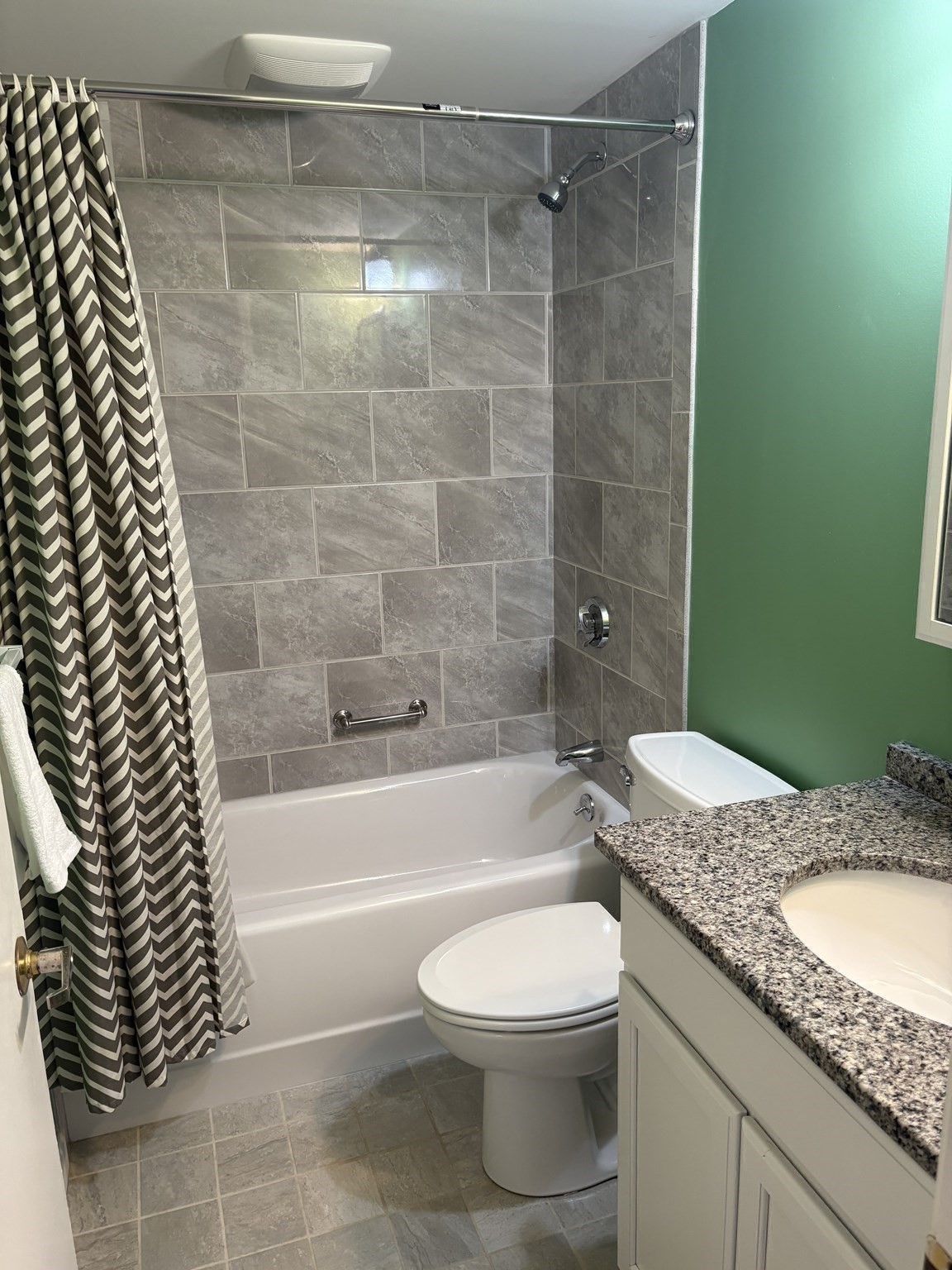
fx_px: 953
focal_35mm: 26
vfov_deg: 67.3
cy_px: 635
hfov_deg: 53.1
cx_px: 476
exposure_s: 1/60
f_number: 1.6
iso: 125
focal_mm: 5.96
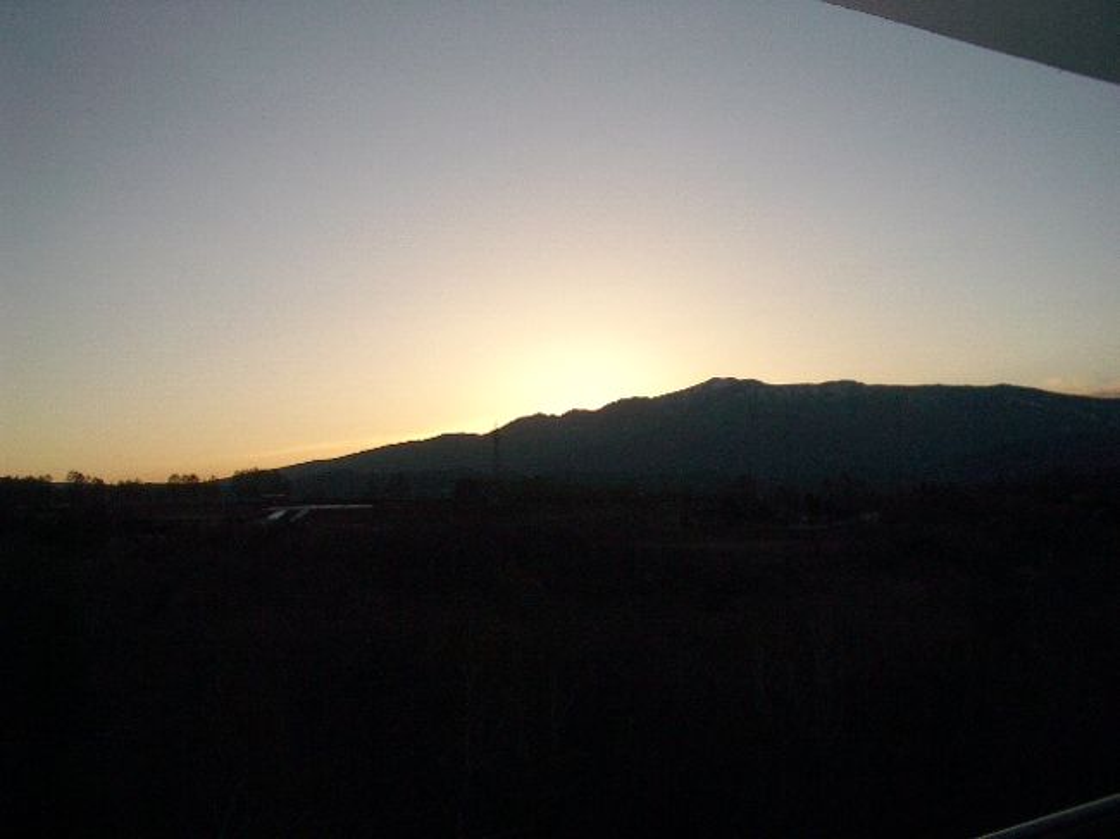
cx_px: 560
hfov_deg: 52.6
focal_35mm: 35
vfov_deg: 40.7
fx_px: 1132
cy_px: 420
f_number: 4.3
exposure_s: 1/800
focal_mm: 5.8
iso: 100
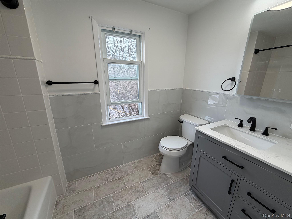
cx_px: 146
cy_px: 110
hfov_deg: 102.1
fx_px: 118
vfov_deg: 85.7
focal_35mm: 14
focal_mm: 2.22
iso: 80
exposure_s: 1/120
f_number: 2.2
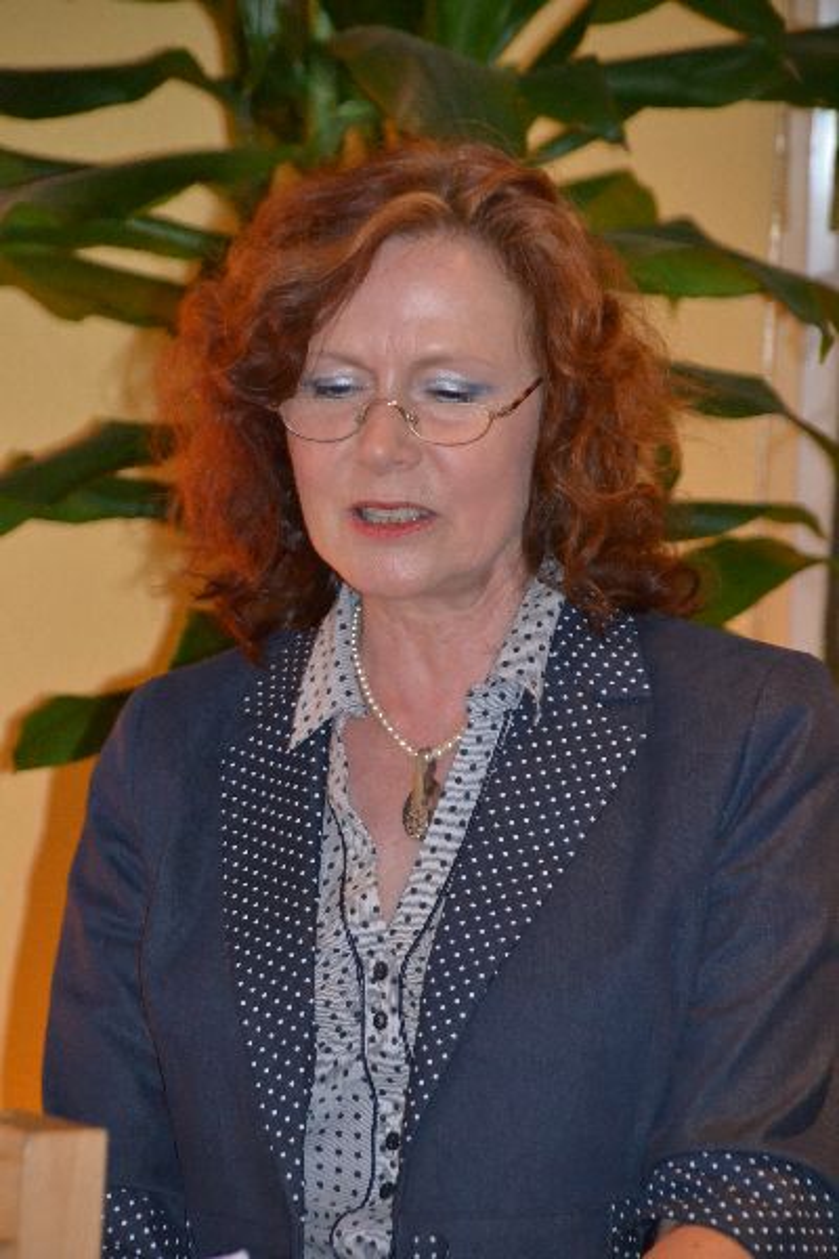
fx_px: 9700
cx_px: 420
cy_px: 630
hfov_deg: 5.0
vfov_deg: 7.4
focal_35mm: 278
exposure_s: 1/60
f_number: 6
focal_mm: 185
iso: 3200
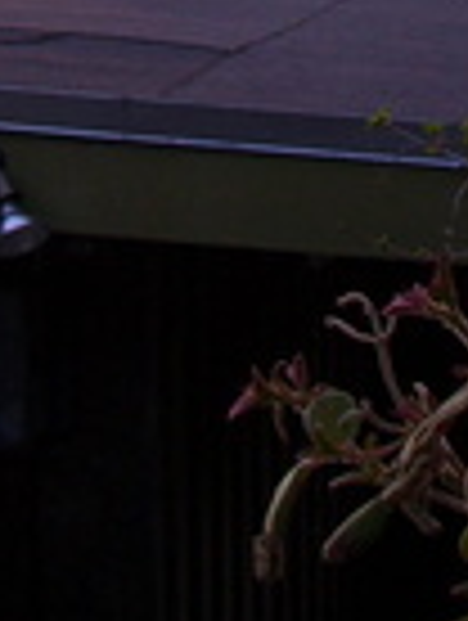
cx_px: 259
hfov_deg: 7.4
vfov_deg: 9.4
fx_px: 3630
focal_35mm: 202
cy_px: -374
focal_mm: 7.6
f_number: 3
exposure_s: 1/160
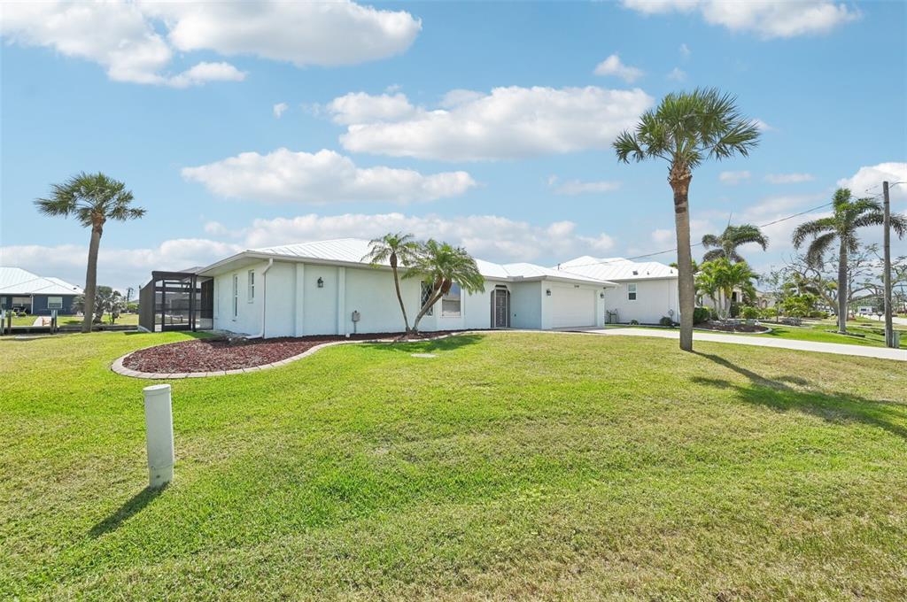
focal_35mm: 14
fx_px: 352
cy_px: 301
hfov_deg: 104.3
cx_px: 454
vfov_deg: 81.1
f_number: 8
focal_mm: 14
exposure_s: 1/2000
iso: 400
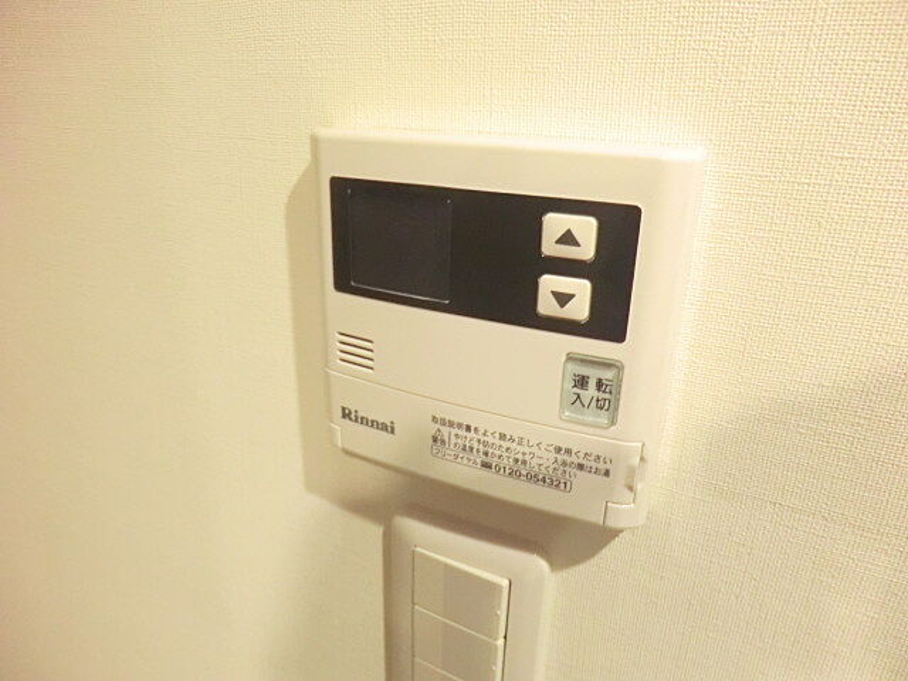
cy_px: 340
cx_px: 454
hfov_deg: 71.6
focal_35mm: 24
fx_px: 630
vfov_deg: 56.8
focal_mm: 4.3
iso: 800
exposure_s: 1/40
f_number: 3.2
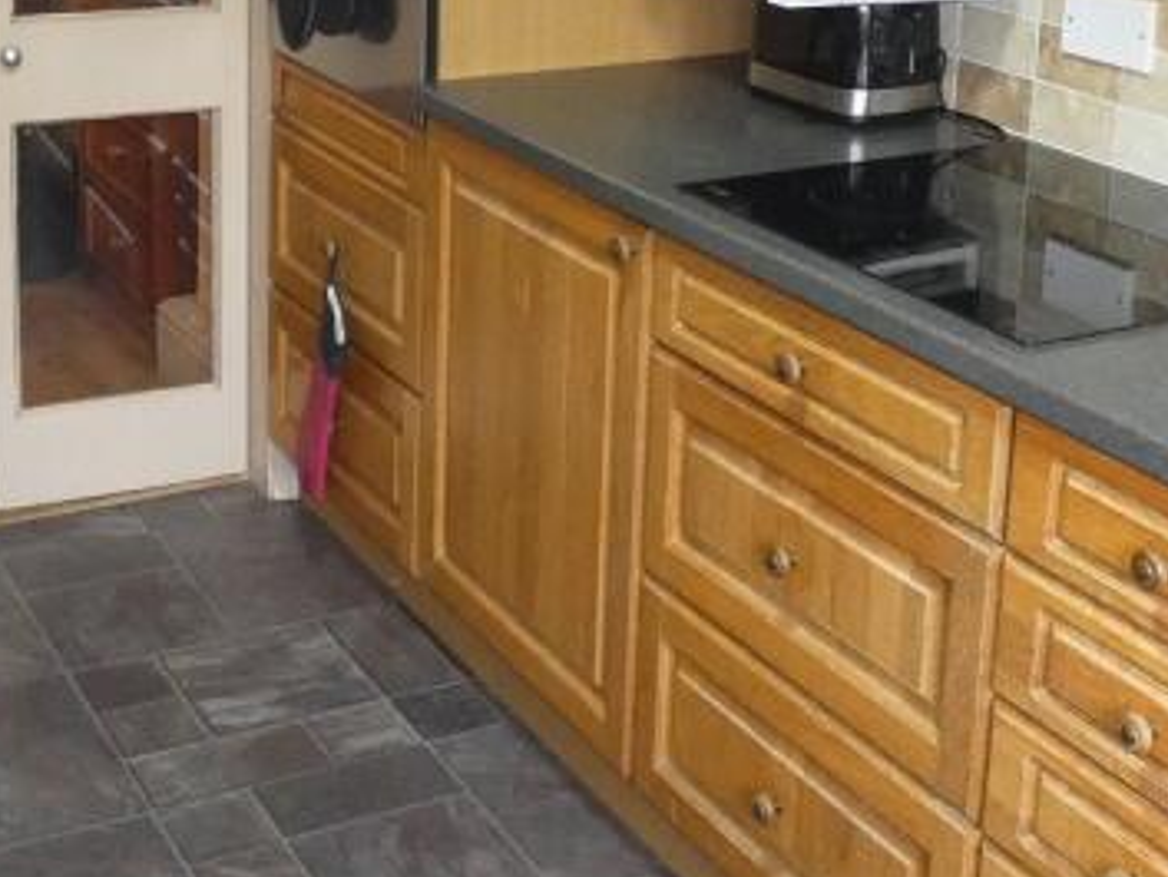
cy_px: 13
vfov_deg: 24.2
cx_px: 486
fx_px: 1958
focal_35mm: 58
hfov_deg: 33.1
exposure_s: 1/60
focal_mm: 3.6
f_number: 2.8
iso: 500
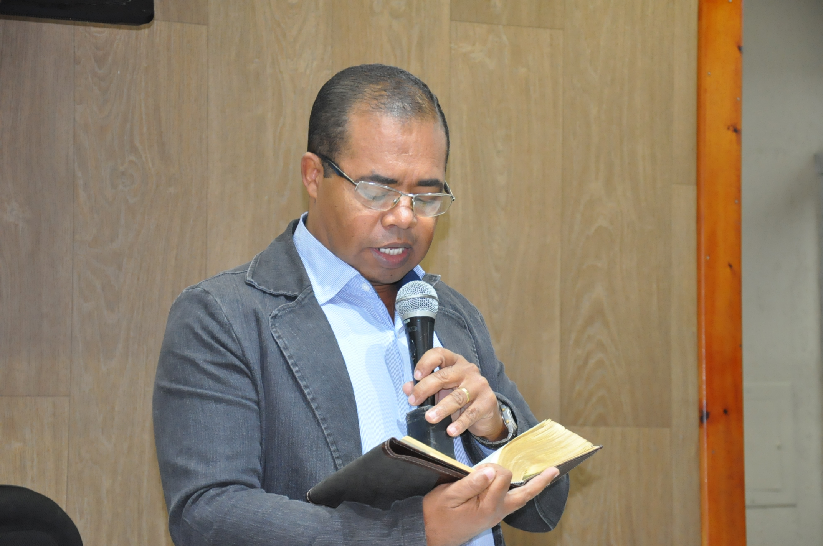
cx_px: 412
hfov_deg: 20.6
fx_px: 2260
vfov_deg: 13.8
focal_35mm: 99
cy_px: 273
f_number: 5.3
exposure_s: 1/60
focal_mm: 66
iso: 2000
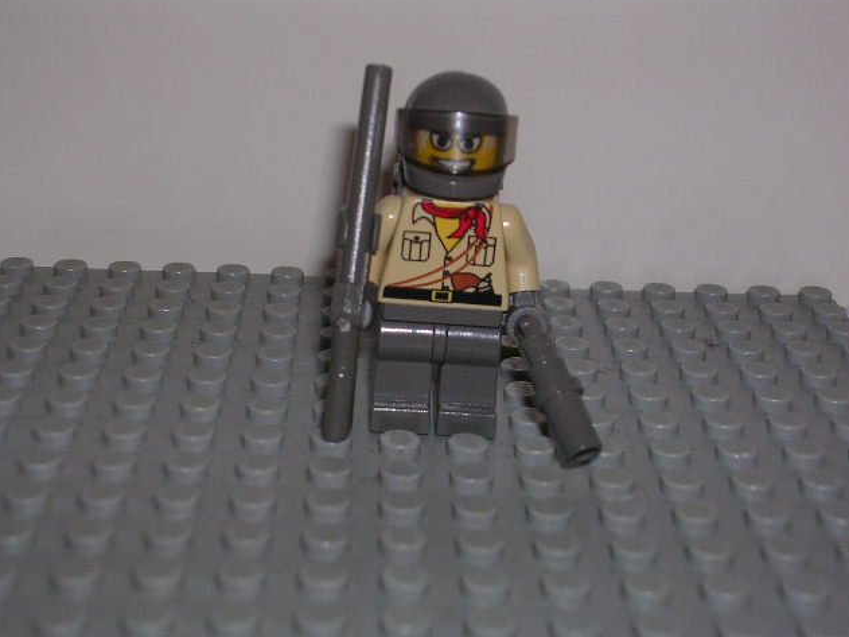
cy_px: 315
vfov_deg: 21.6
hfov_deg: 28.6
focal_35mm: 68
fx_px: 1667
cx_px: 428
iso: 50
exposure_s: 1/60.1
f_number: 3.6
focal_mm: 10.2
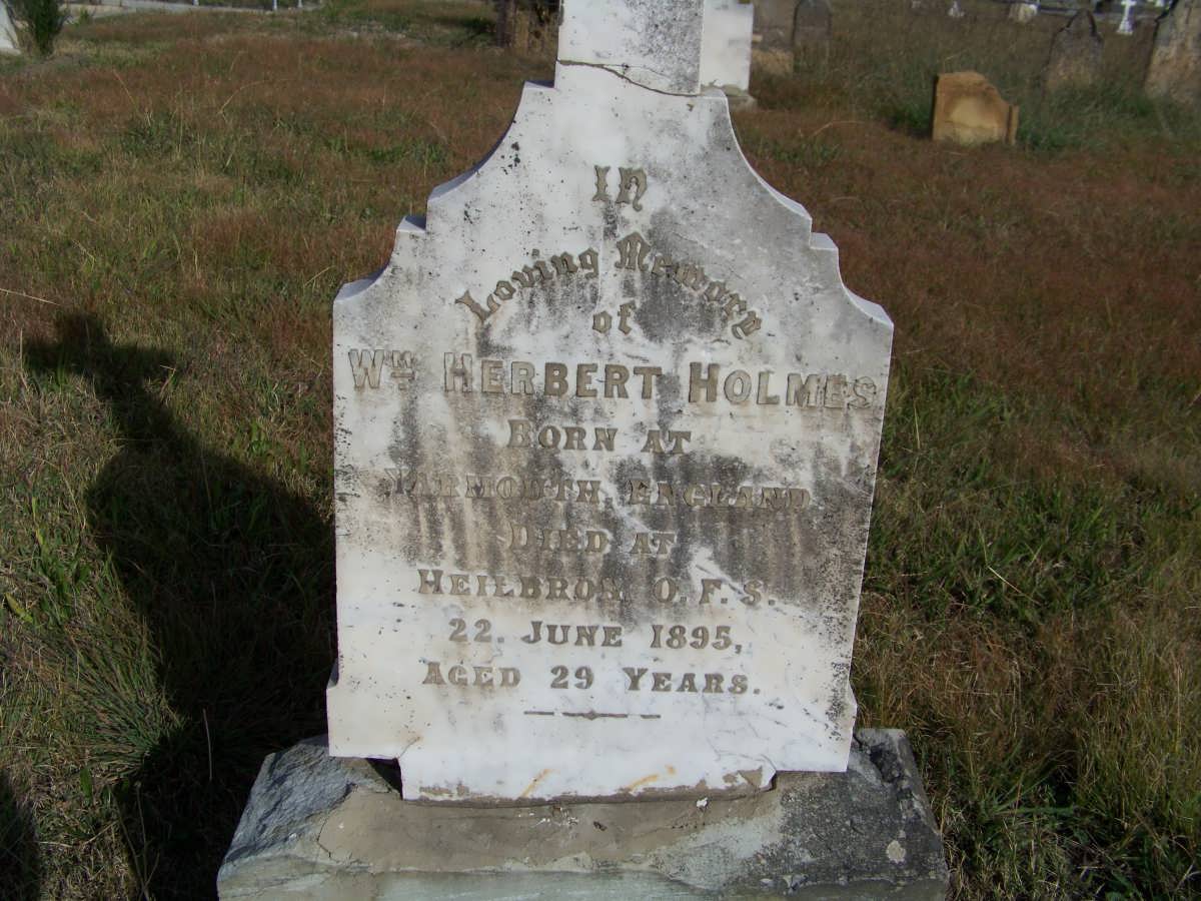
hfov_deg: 51.4
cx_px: 600
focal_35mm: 36
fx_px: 1249
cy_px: 450
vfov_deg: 39.7
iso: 64
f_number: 4
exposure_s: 1/1000
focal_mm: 5.85
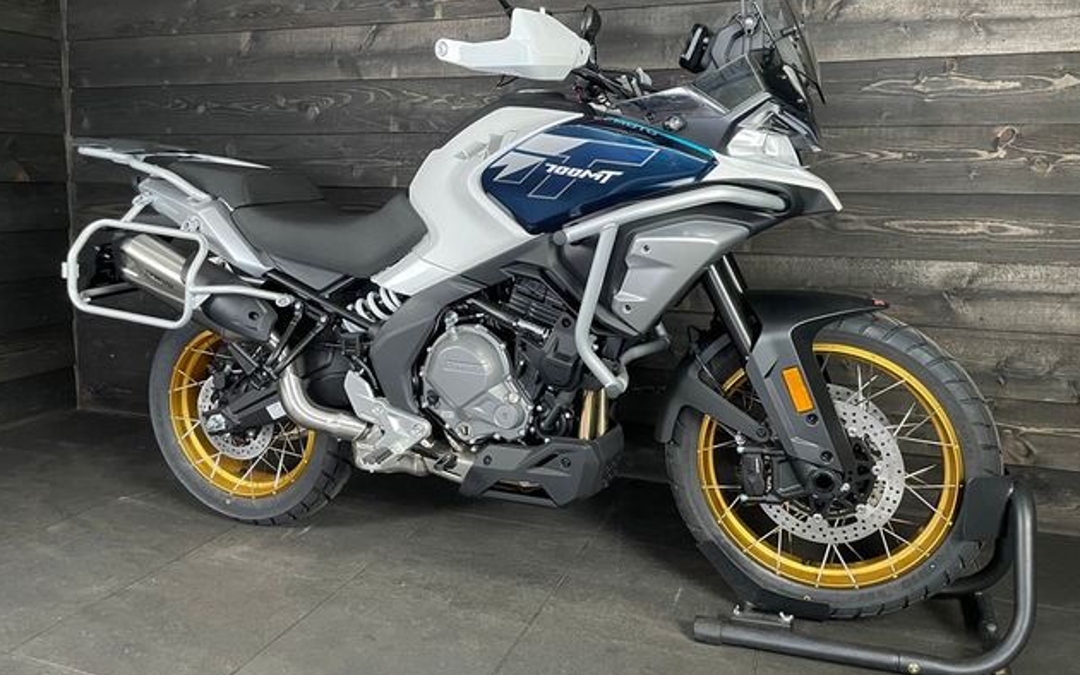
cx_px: 543
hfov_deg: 66.5
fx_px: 824
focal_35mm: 28
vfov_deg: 44.3
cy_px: 272
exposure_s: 1/50
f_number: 1.6
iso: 500
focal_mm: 4.2
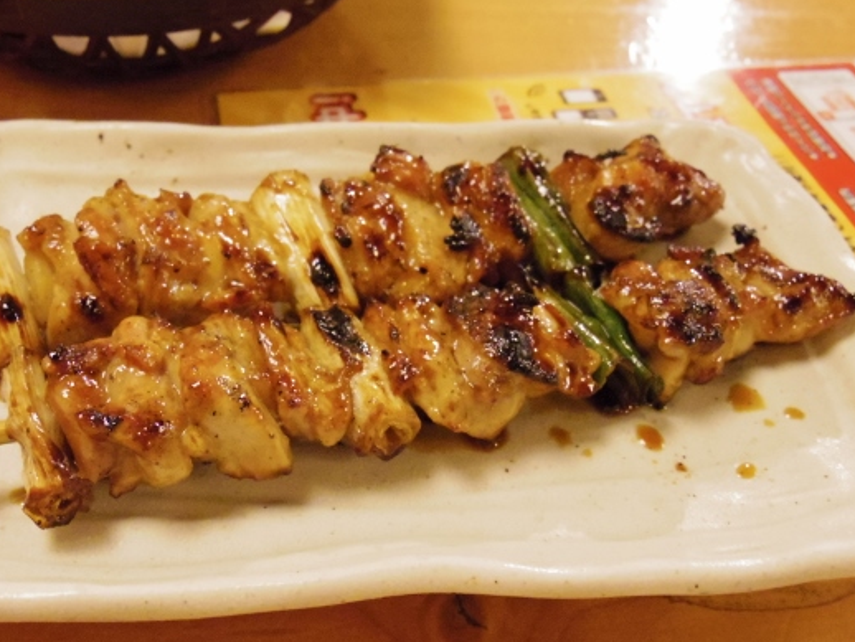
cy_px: 307
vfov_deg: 34.4
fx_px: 1038
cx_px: 375
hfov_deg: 44.7
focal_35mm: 42
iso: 3200
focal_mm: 7.3
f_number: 3.2
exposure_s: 1/6
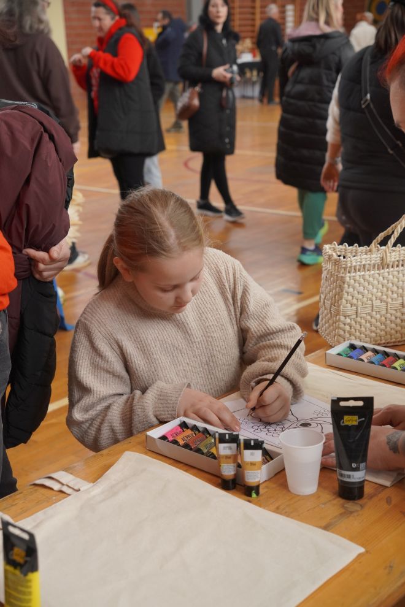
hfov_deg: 25.3
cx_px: 202
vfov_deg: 37.3
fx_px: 901
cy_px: 304
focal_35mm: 53
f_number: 4
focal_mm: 35.6
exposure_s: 1/200
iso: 1000
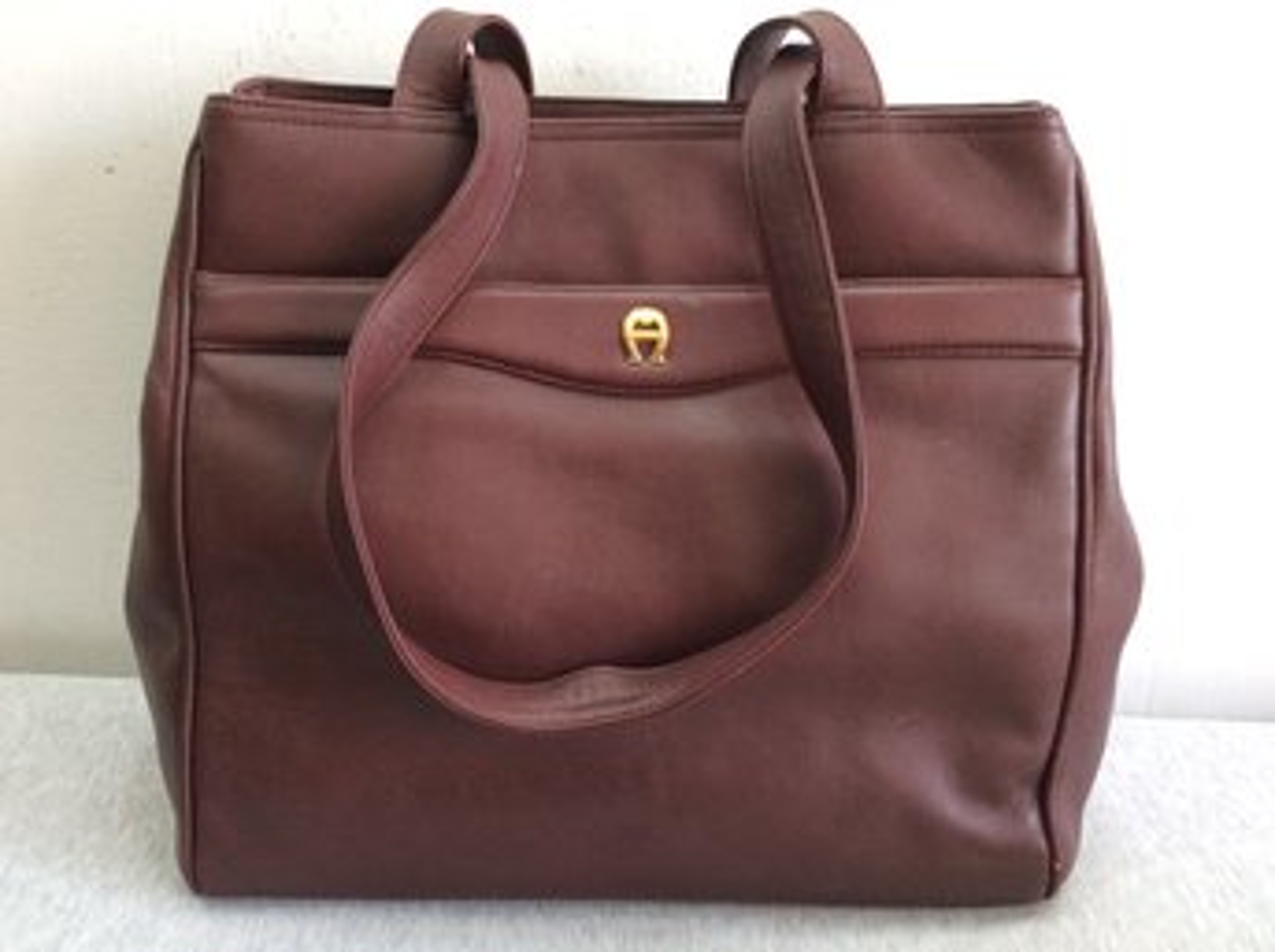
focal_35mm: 32
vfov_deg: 44.1
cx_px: 638
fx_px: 1177
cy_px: 476
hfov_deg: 56.9
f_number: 2.4
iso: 50
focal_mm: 3.3
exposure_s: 1/24
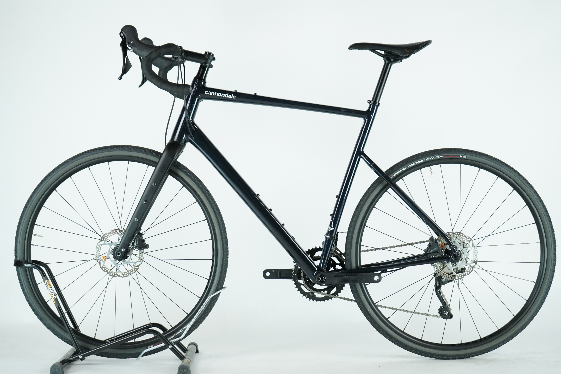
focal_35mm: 67
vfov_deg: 20.3
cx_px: 280
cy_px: 187
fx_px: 1044
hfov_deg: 30.1
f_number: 5.6
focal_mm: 67
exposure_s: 1/200
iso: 2000
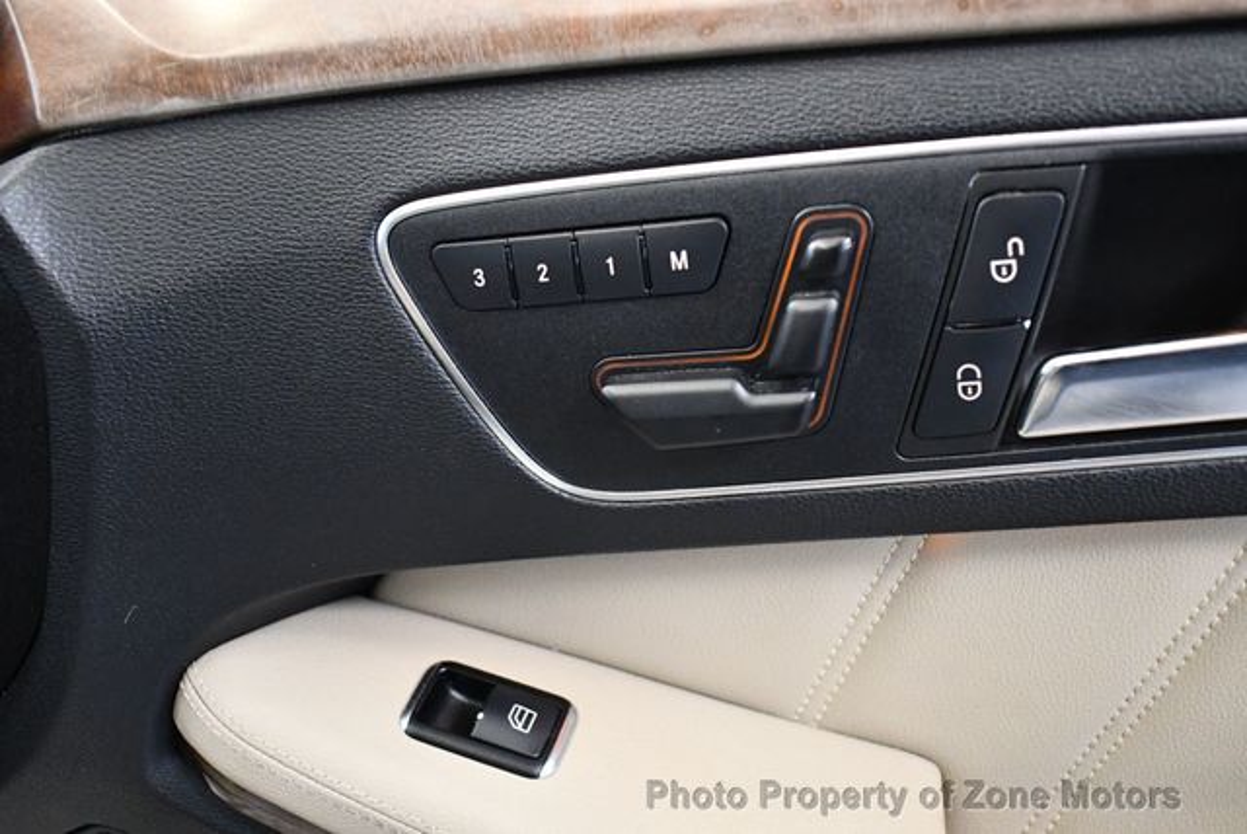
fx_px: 1248
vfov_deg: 36.9
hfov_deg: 53.1
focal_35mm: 36
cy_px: 417
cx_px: 624
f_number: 3.5
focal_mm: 18
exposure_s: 1/60
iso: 3600
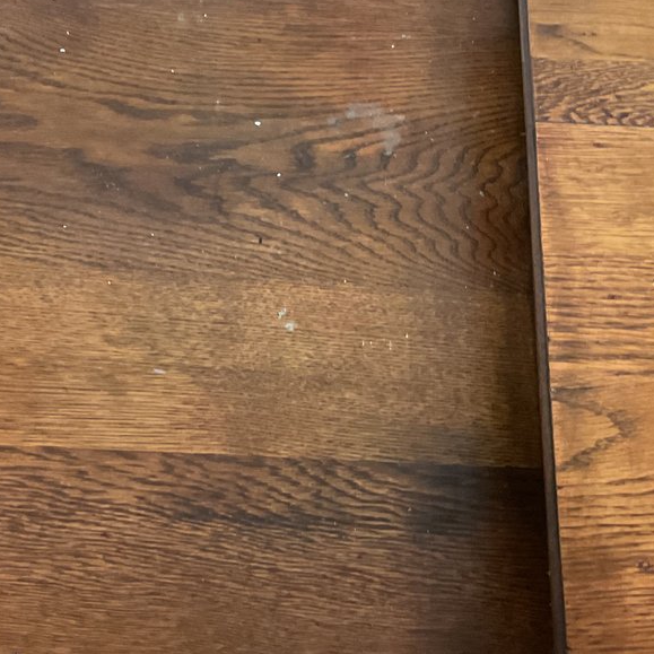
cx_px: 413
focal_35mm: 67
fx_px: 1432
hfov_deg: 25.6
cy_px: 374
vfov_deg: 25.7
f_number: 1.8
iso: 200
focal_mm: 3
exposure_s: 1/40
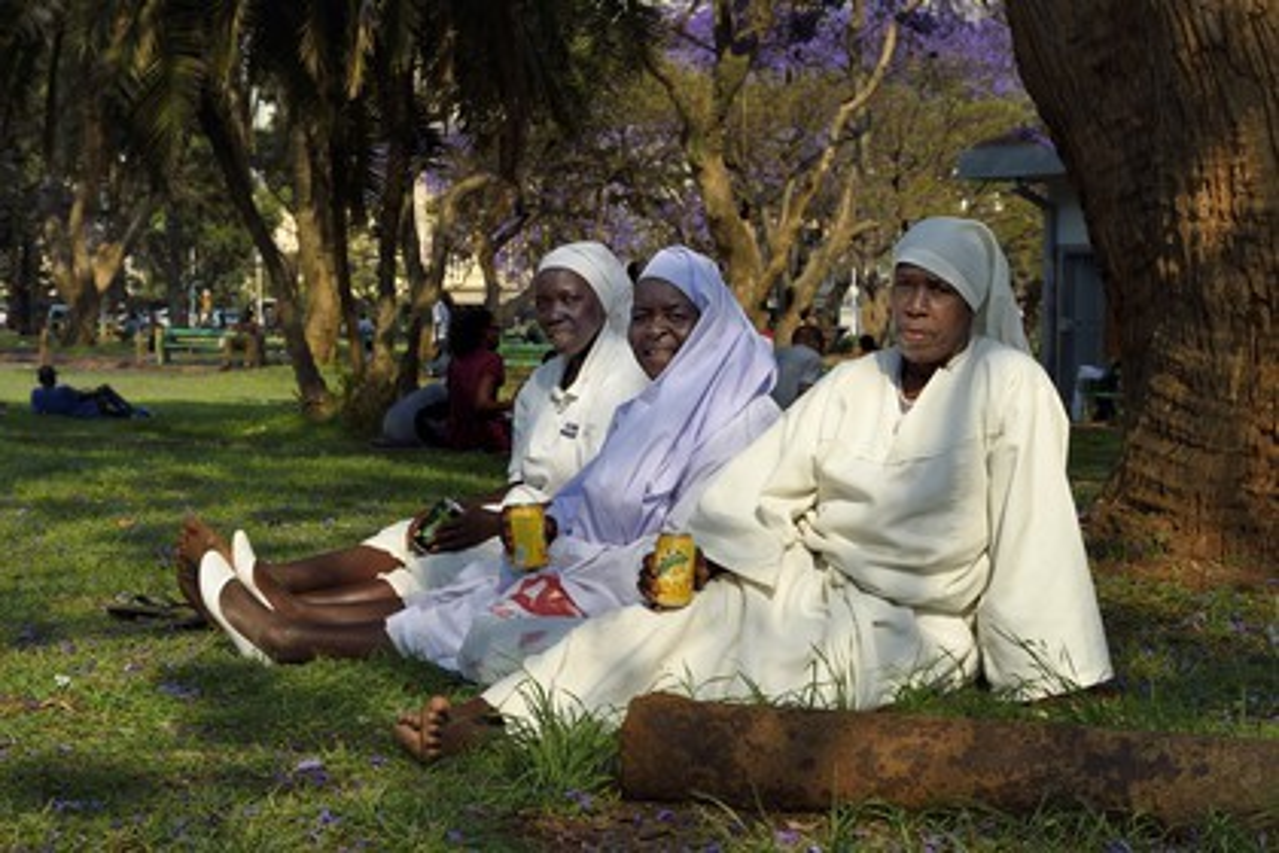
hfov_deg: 28.8
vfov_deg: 19.5
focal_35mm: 70
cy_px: 426
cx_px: 640
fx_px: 2487
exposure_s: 1/250
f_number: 14
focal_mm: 70
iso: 200
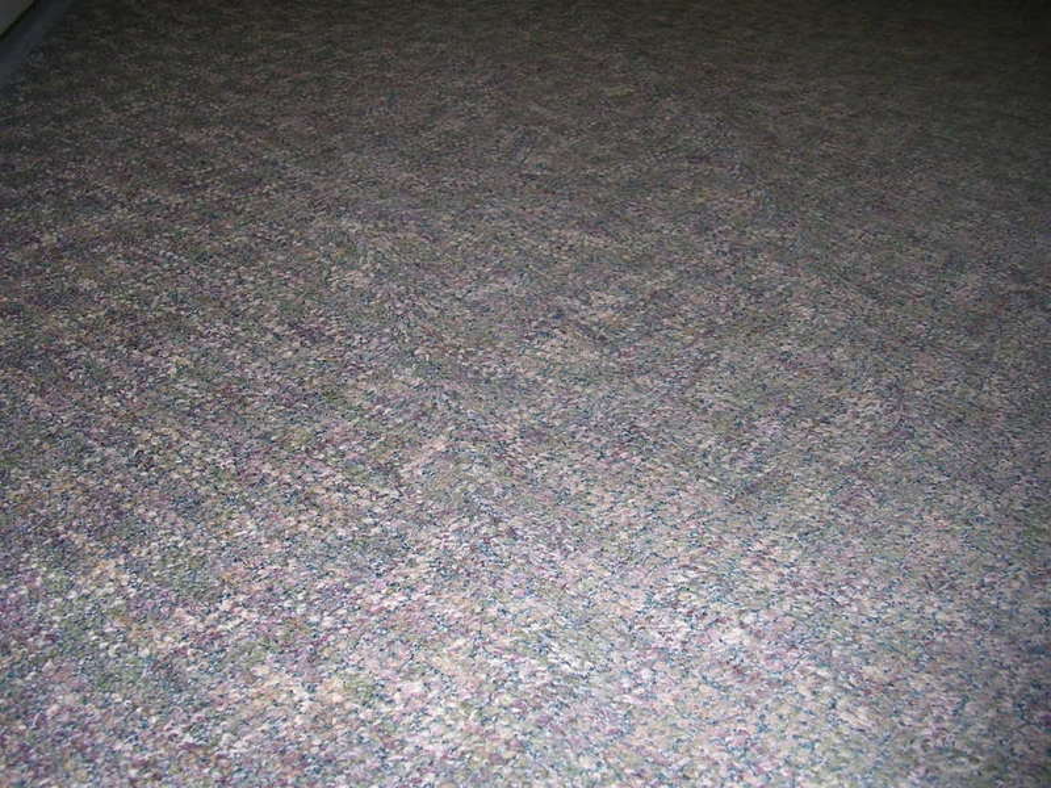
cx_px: 526
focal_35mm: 38
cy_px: 394
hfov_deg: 49.0
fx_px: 1154
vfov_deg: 37.7
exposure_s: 1/60.1
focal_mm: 5.8
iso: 50
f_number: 2.8
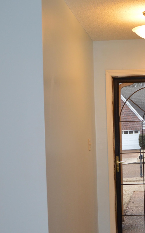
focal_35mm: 59
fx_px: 373
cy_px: 143
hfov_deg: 21.3
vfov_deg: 34.4
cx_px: 140
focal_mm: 18
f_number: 4
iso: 400
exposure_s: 1/80
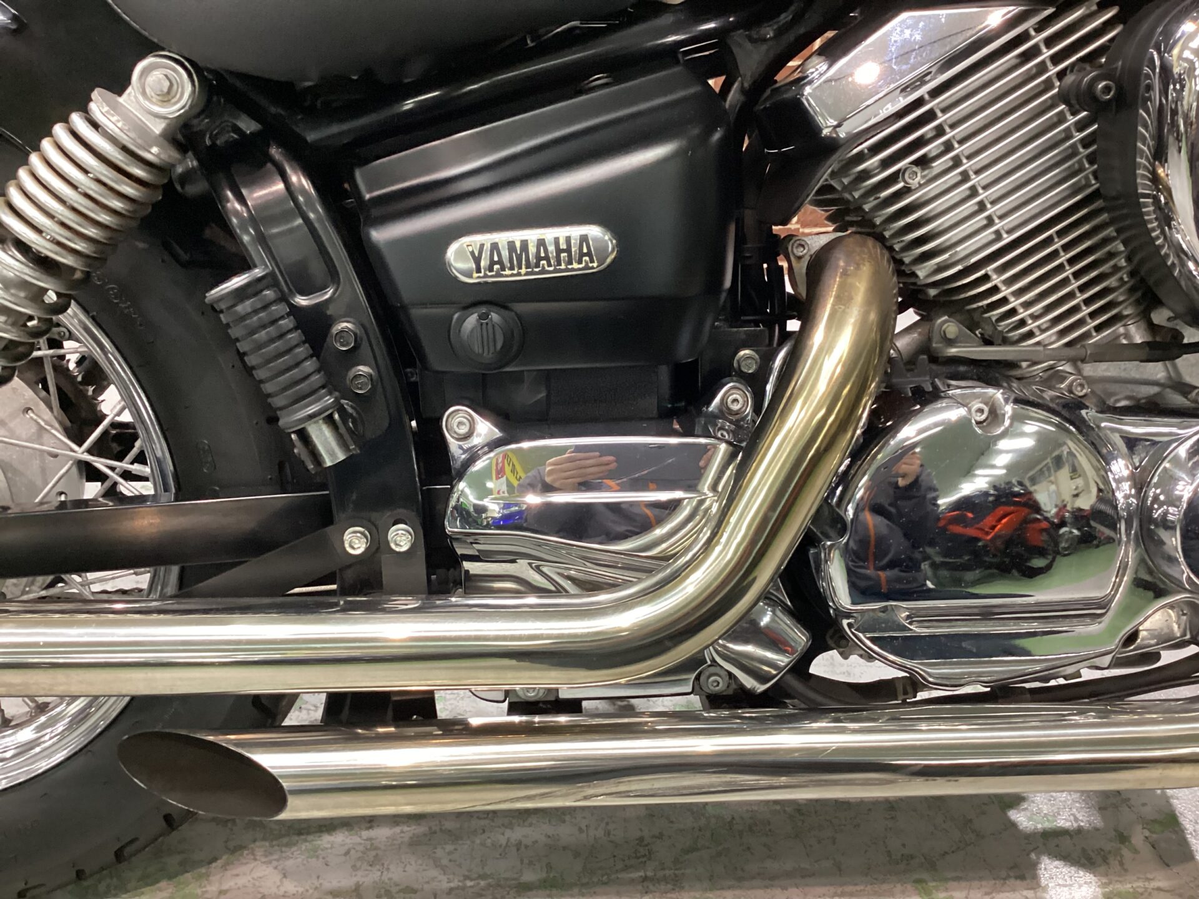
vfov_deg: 45.4
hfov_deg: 58.4
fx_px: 1074
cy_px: 450
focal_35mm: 31
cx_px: 600
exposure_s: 1/40
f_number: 2.4
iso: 400
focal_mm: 3.3
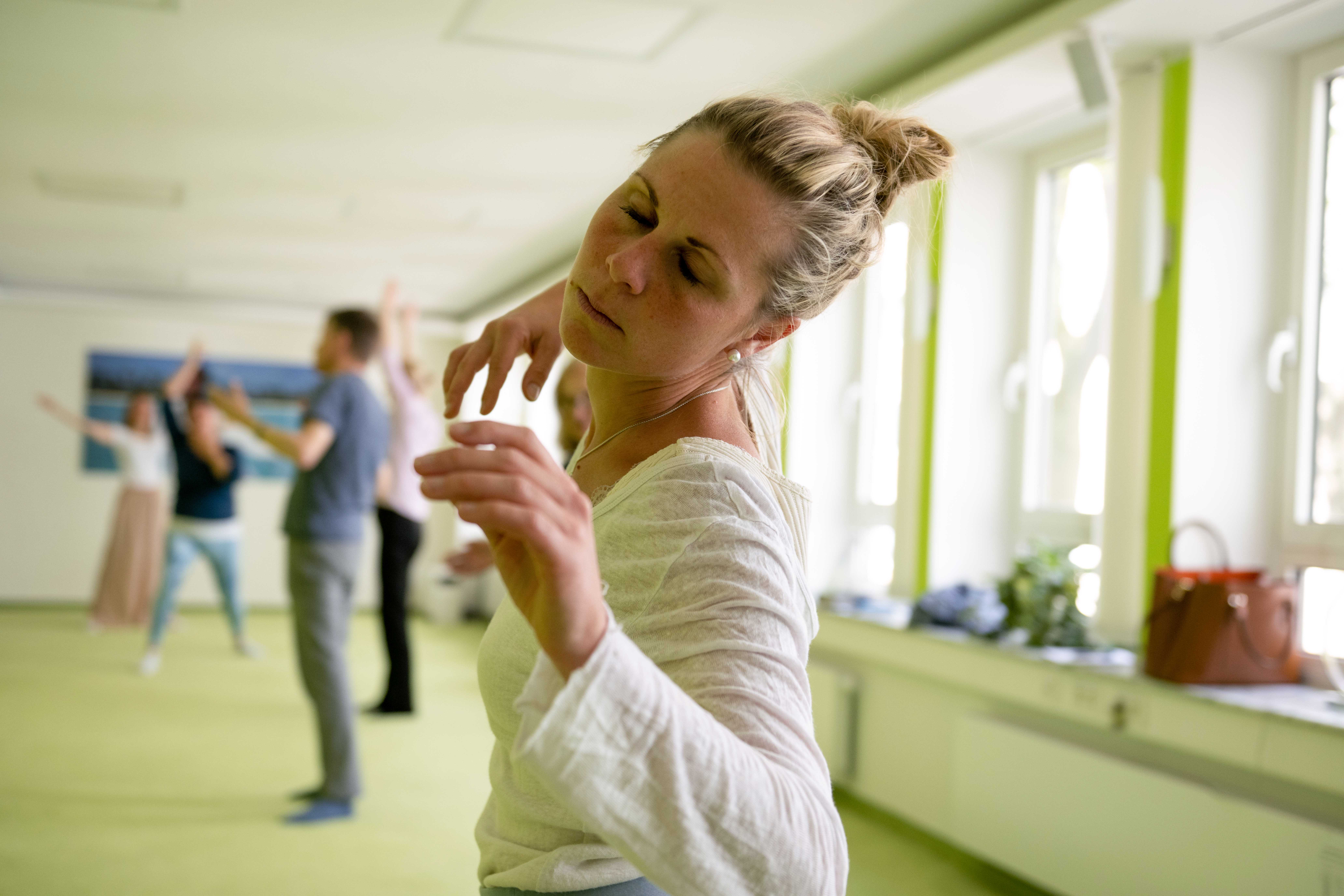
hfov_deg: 46.4
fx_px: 1568
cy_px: 448
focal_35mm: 42
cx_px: 672
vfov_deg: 31.9
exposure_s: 1/400
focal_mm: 42
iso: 800
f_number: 4
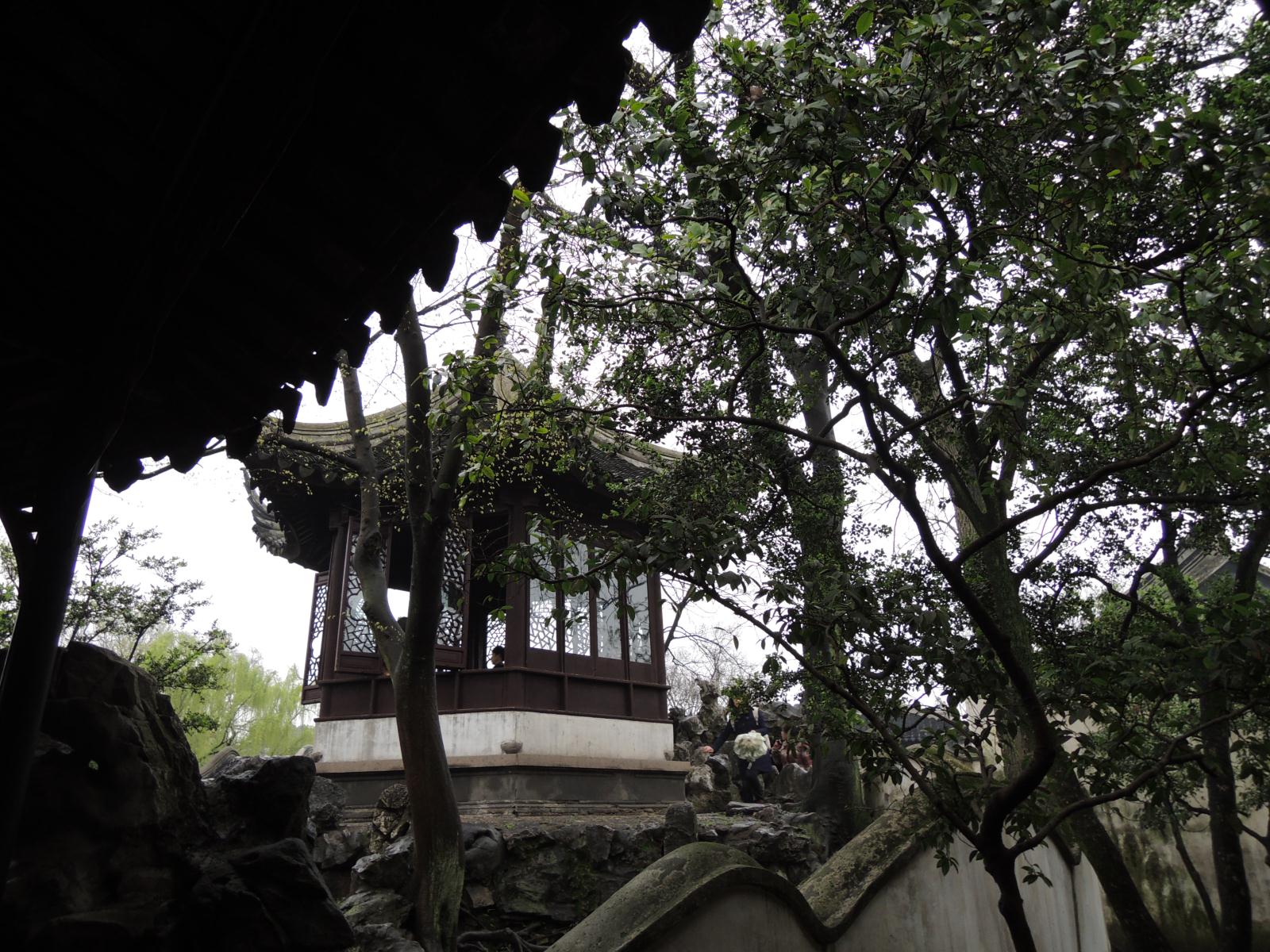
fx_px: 881
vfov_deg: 56.8
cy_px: 476
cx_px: 635
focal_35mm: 24
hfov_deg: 71.6
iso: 110
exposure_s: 1/30
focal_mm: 4.3
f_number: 2.8
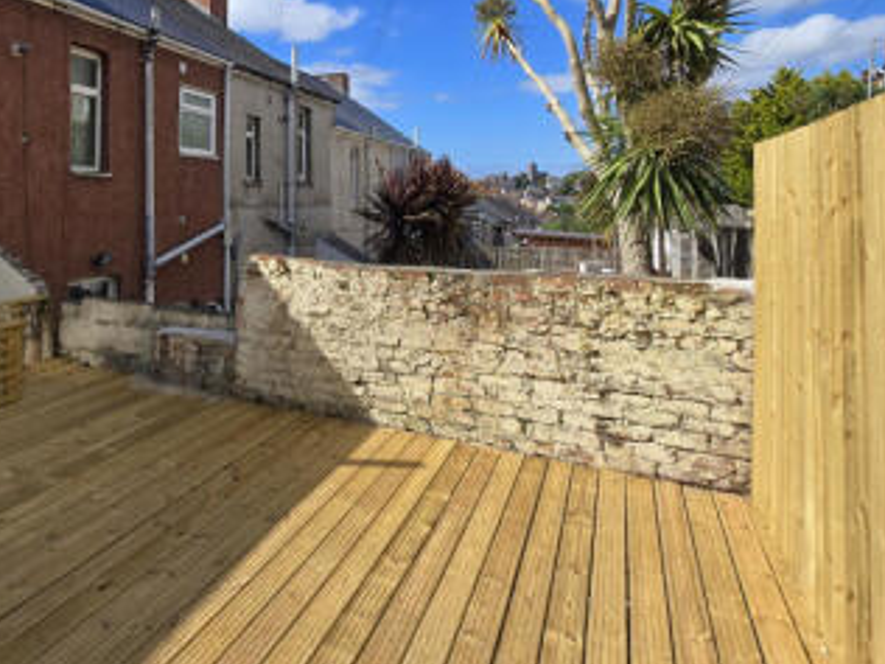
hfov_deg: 65.7
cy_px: 200
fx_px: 614
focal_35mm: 24
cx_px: 189
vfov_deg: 55.1
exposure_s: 1/2503
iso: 50
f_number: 2.2
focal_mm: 2.2
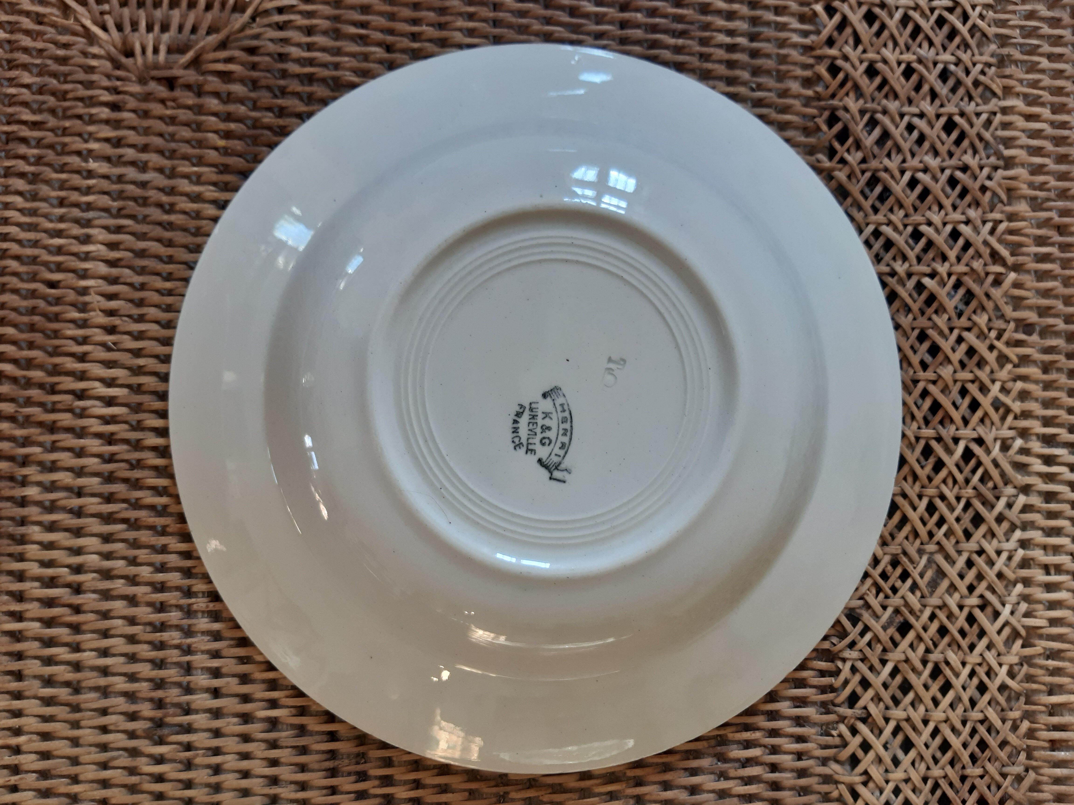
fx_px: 807
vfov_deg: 53.1
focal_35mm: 26
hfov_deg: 67.3
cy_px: 402
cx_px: 537
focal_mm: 3.92
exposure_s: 1/60
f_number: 1.7
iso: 64
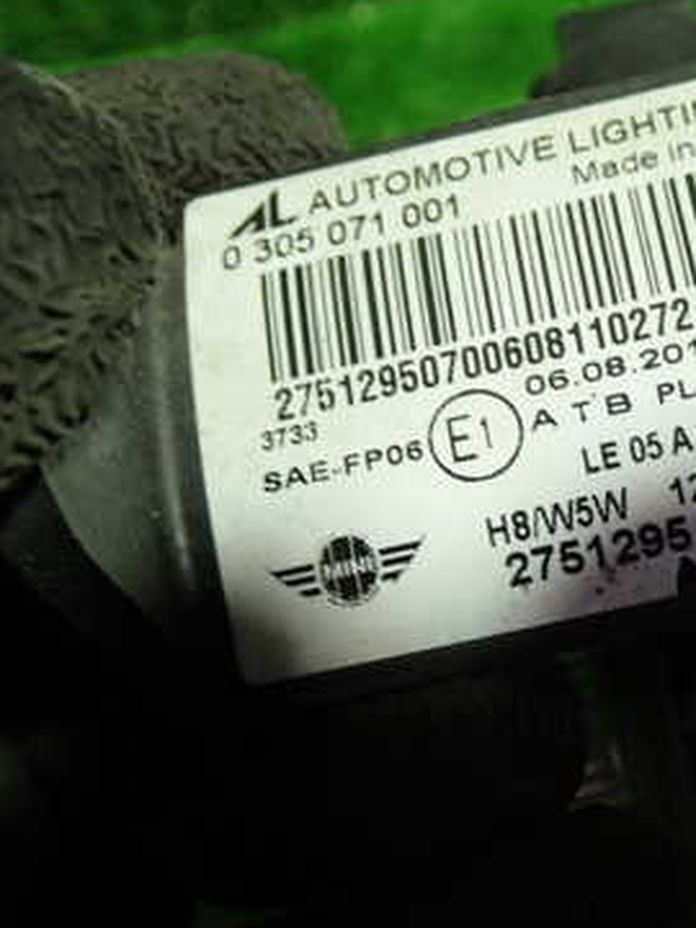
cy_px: 490
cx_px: 585
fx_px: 1340
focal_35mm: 50
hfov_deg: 28.3
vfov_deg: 38.2
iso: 200
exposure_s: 1/30
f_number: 2.3
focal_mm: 5.4
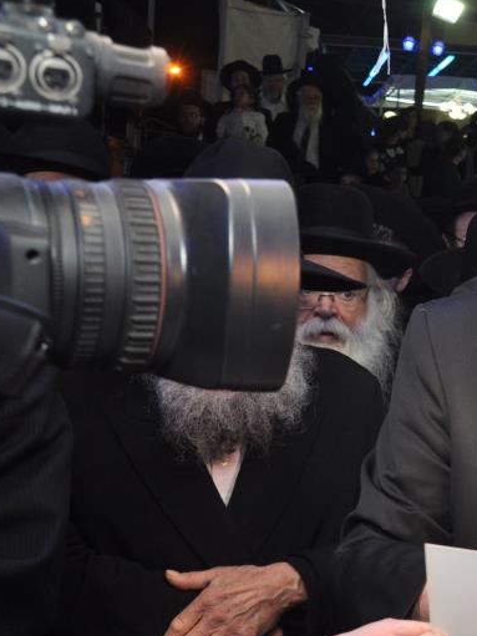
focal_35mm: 52
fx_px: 956
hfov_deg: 24.4
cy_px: 340
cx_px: 621
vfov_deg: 36.8
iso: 640
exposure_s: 1/60
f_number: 5.6
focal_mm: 18
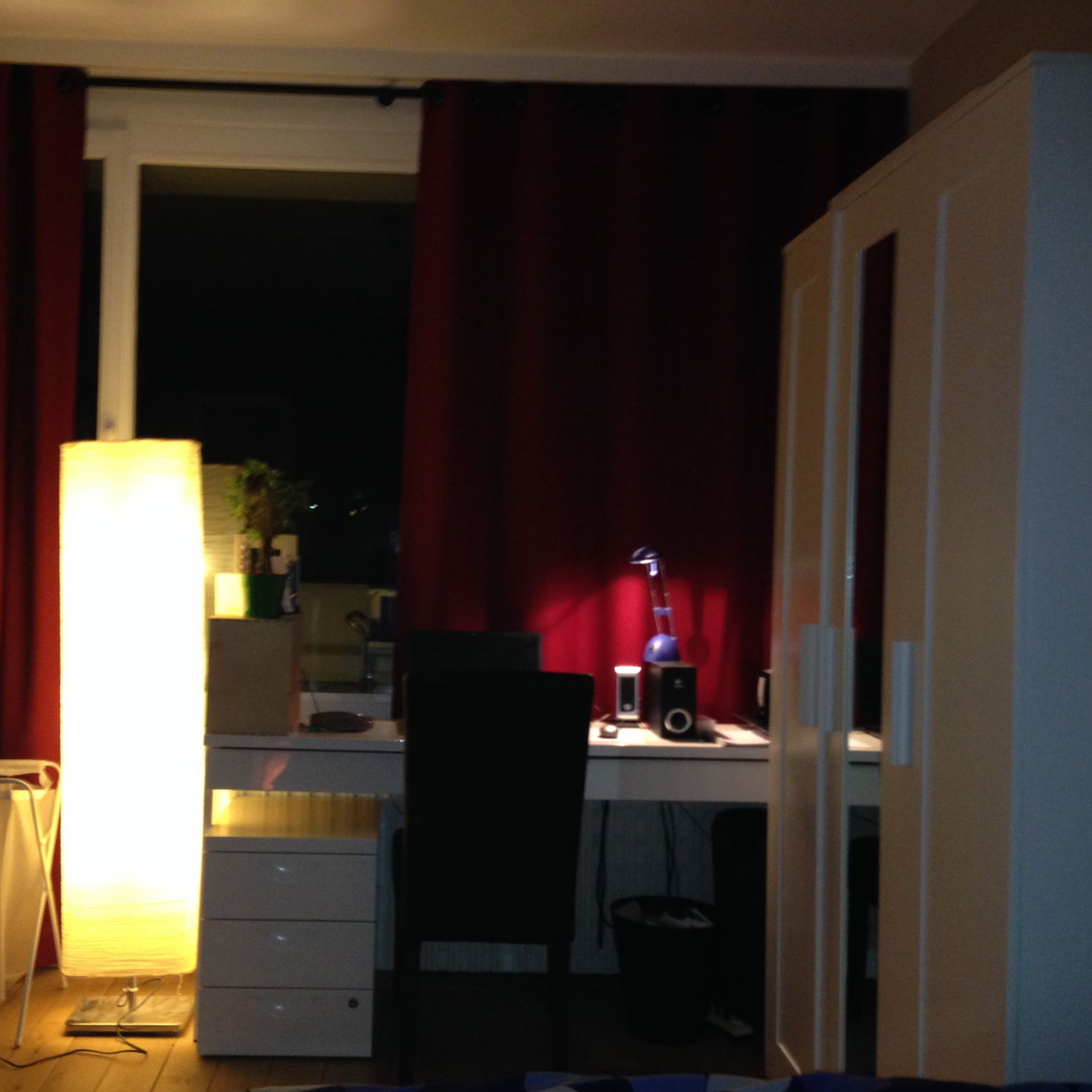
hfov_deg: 42.6
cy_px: 546
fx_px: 1392
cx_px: 440
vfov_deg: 42.8
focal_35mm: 39
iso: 160
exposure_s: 1/20
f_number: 2.4
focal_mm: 4.12
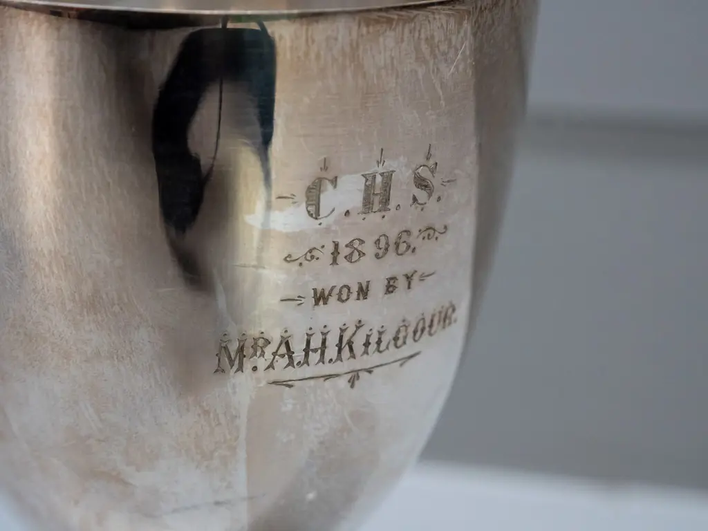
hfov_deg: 21.8
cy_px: 266
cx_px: 354
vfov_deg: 16.4
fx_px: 1841
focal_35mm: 90
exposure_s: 1/80
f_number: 6.3
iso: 3200
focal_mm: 45
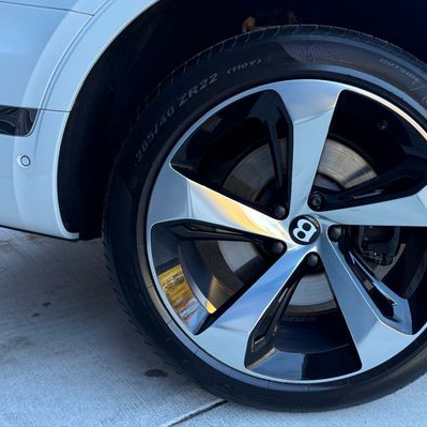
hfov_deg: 47.2
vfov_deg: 48.4
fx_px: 474
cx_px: 303
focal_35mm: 34
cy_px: 197
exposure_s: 1/205
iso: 100
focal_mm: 6.76
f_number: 1.78
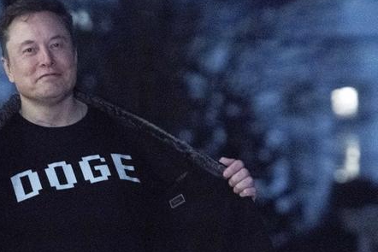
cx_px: 63
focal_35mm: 192
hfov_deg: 10.7
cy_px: 190
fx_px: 2017
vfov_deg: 7.2
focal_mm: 106
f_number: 3.2
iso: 8000
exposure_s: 1/160
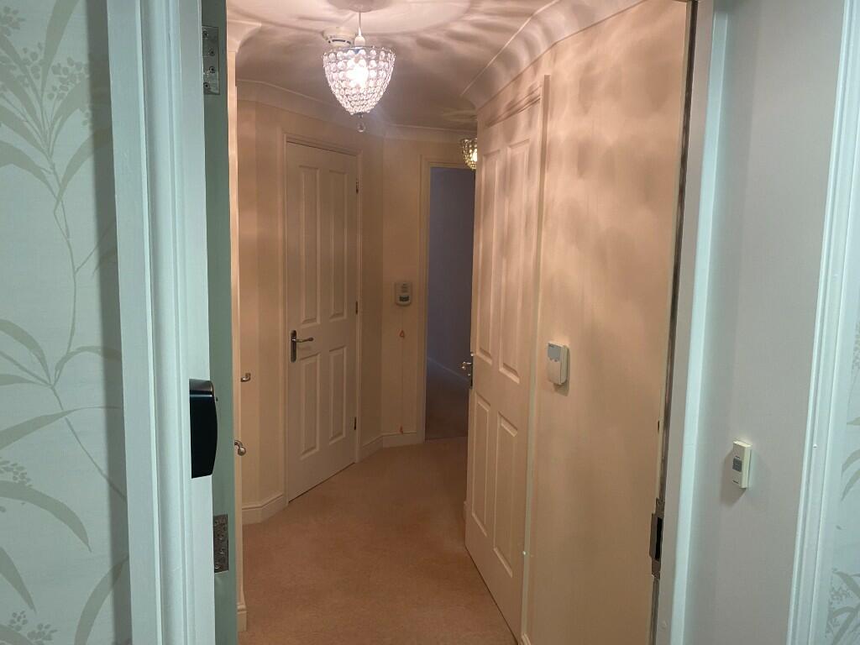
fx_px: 646
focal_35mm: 26
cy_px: 322
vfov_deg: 53.1
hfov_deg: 67.3
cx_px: 430
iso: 125
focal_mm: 4.25
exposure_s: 1/50
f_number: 1.8
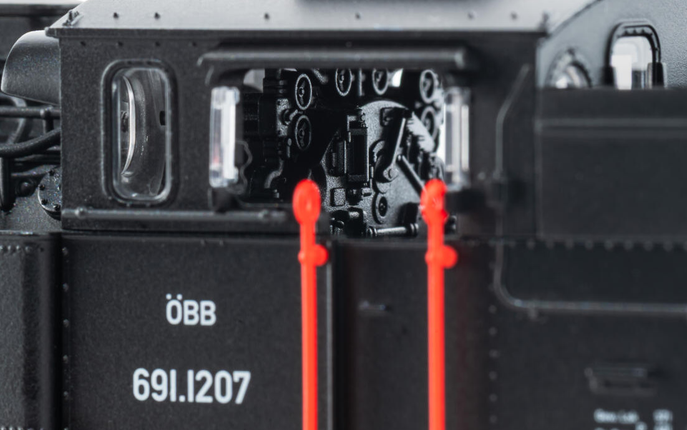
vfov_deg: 7.5
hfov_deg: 12.0
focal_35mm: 175
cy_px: 268
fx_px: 3276
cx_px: 326
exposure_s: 1/5
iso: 100
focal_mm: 105
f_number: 22
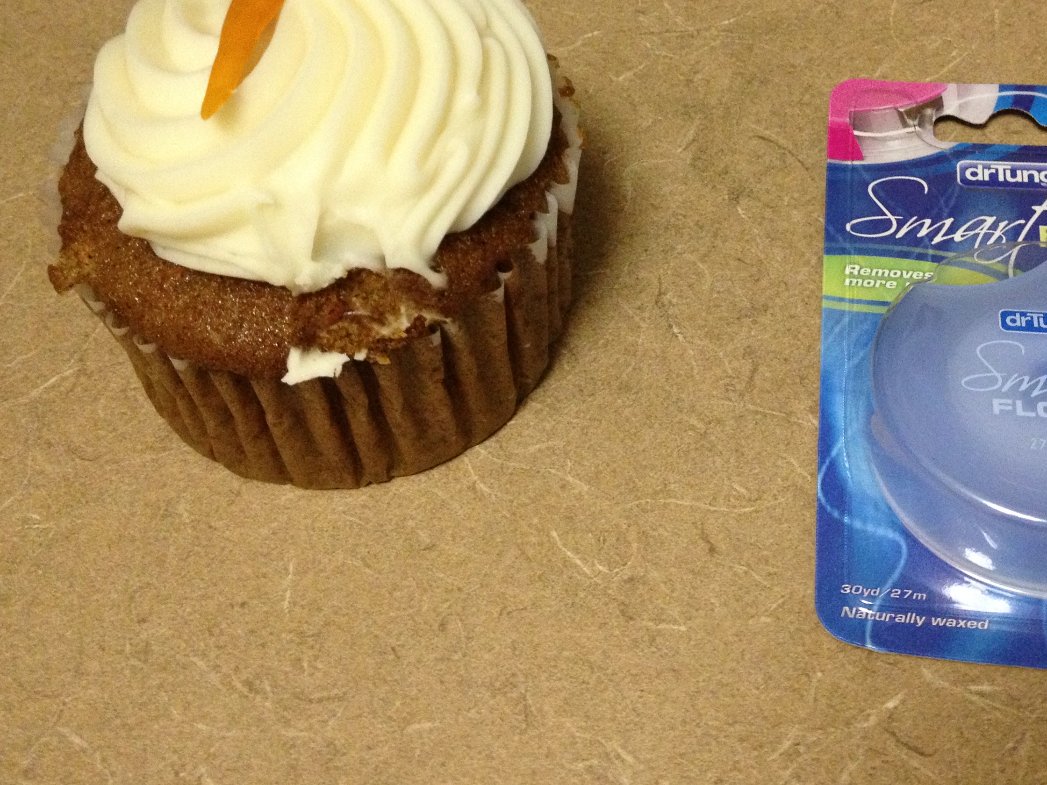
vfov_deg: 28.4
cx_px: 671
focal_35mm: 51
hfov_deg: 37.2
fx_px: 1543
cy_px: 288
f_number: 2.4
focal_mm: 4.28
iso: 320
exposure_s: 1/20
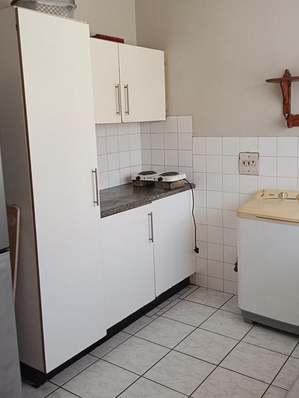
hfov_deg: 40.7
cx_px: 157
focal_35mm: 35
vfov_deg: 52.5
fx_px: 403
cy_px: 178
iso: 1218
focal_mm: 3.96
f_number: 1.8
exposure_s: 1/33.3
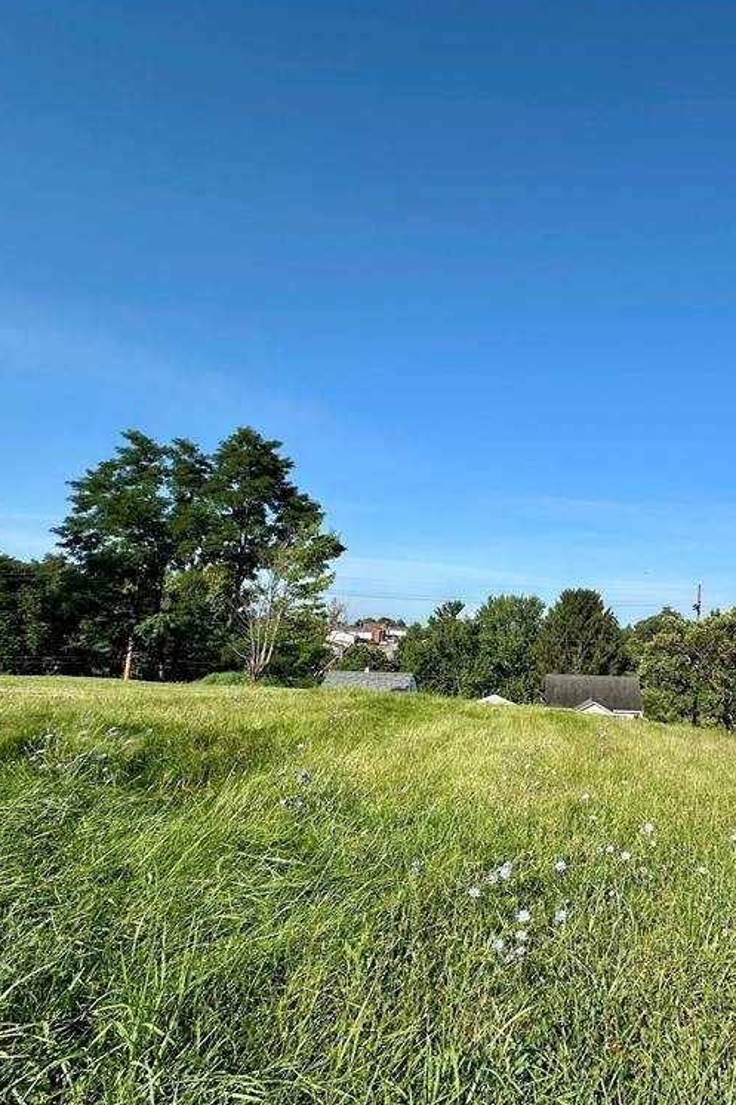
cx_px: 573
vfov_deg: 84.0
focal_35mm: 20
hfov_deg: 57.9
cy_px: 554
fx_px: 614
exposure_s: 1/2174
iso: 50
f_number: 2.2
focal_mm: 2.22
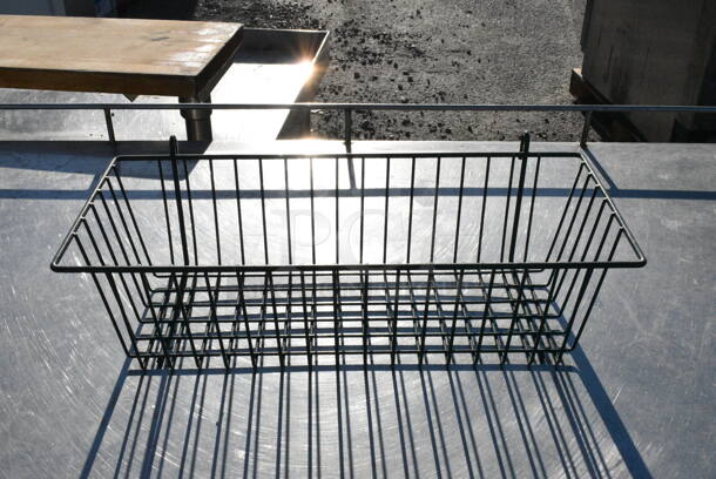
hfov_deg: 49.5
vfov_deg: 34.3
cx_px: 358
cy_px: 240
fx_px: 776
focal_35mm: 39
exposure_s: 1/4000
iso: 5600
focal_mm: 26
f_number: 25
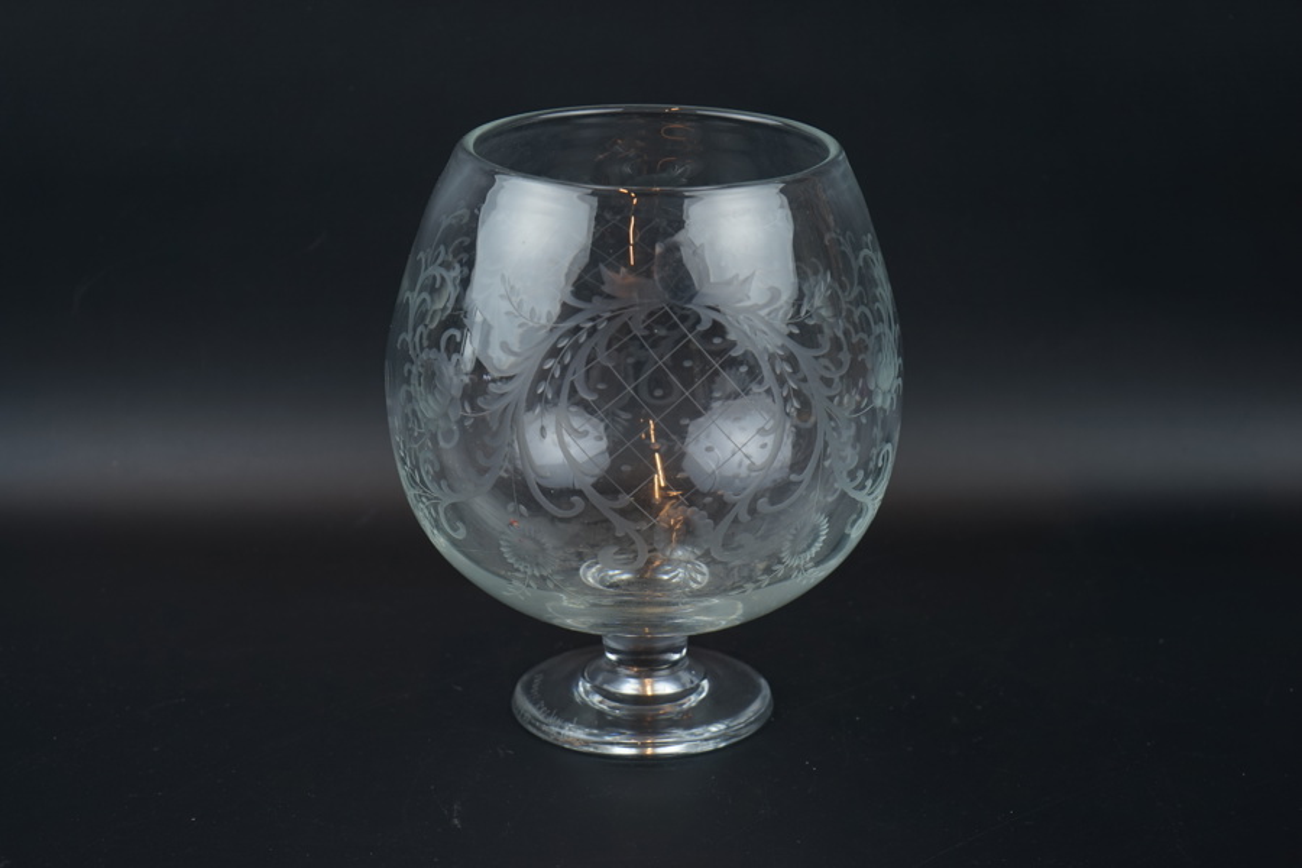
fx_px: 2531
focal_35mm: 70
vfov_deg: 19.5
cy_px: 434
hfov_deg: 28.8
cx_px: 651
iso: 160
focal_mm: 70
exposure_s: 1/80
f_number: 5.6
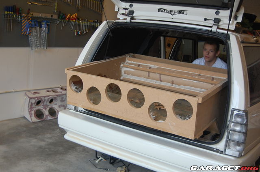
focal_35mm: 46
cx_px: 130
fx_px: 335
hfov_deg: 42.4
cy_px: 86
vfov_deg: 28.8
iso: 400
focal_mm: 31
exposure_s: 1/80
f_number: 4.5
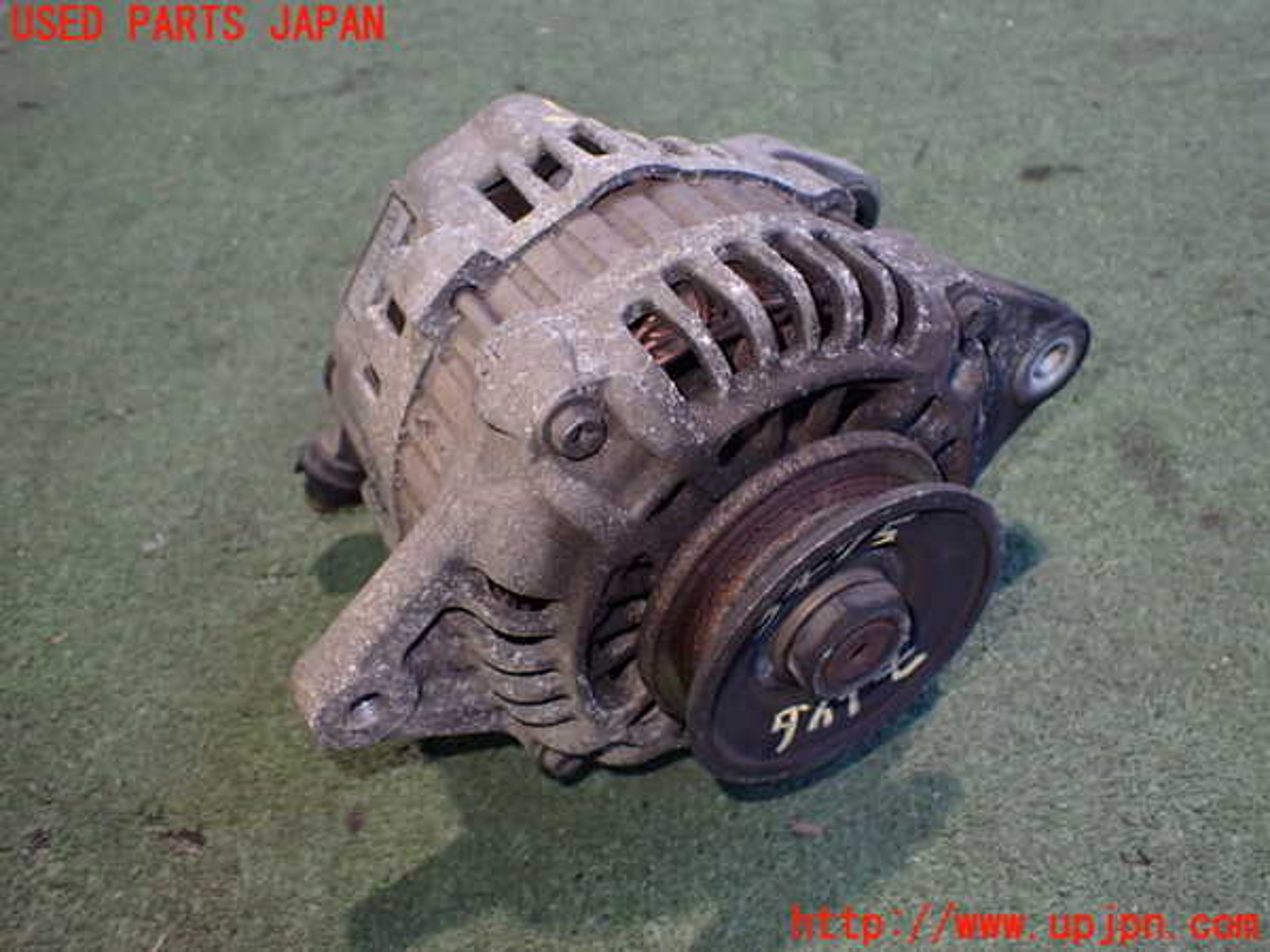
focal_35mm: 30
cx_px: 635
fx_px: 1101
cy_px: 476
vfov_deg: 46.8
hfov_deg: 60.0
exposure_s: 1/80
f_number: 2.3
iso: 800
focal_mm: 5.4
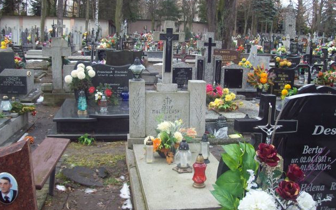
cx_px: 166
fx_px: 357
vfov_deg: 32.7
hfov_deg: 50.4
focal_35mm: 39
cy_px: 95
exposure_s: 1/74.9
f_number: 2.7
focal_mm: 6
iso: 80
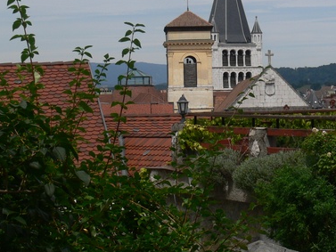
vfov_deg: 11.6
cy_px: 80
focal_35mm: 128
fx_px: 1243
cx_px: 262
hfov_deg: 15.3
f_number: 5.6
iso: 80
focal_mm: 12.9
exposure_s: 1/500
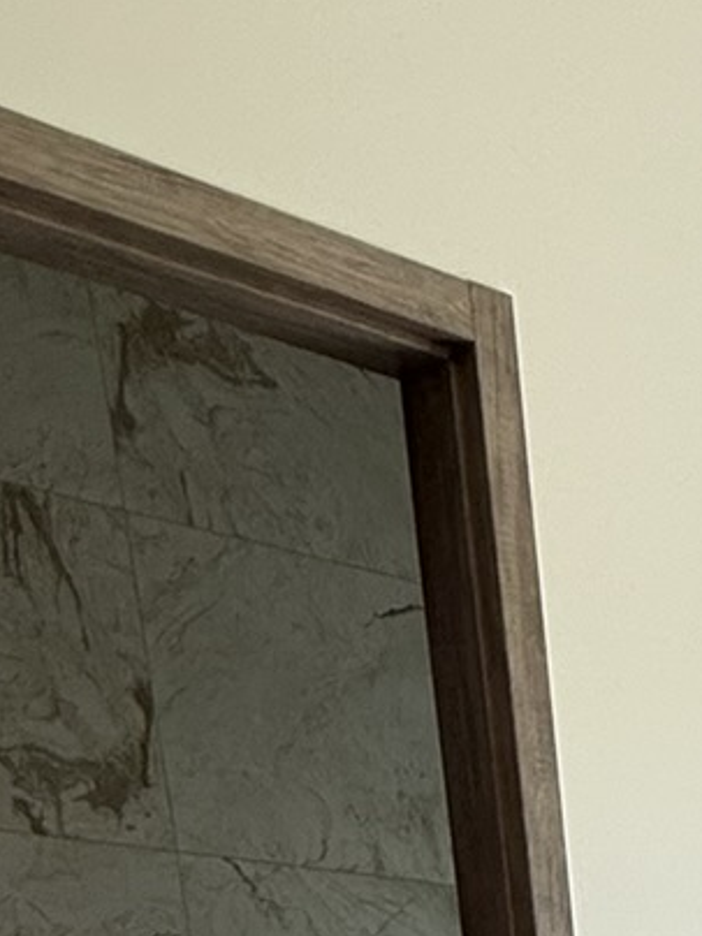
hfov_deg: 17.7
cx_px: 1163
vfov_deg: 18.6
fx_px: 1920
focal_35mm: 71
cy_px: 1837
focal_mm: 2.22
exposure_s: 1/142
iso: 64
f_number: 2.2
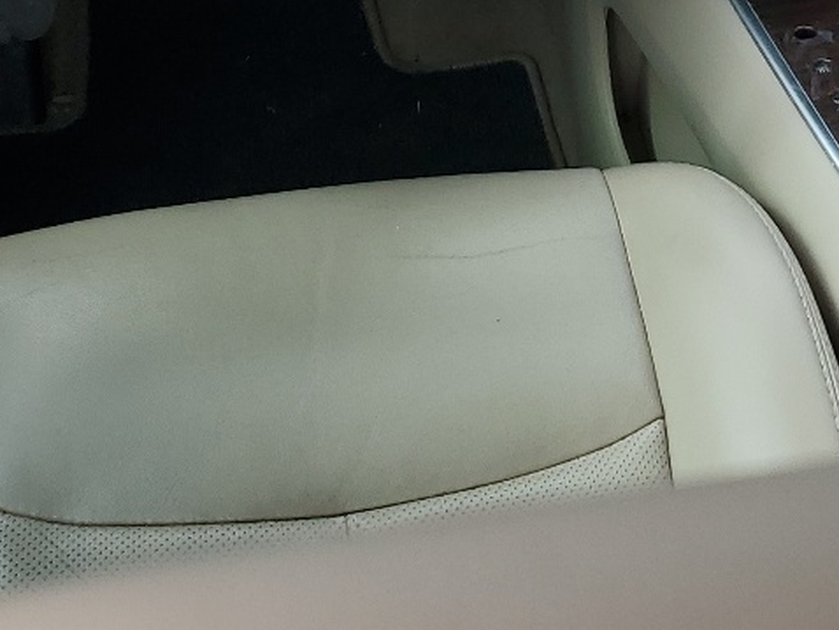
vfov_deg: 16.6
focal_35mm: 87
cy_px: -19
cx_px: 648
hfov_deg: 22.2
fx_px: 2110
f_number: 1.5
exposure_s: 1/476
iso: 50
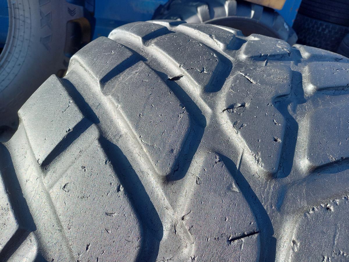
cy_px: 131
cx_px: 174
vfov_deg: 54.9
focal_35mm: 25
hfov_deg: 69.4
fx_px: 252
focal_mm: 4.65
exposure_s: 1/179
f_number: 1.8
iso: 50
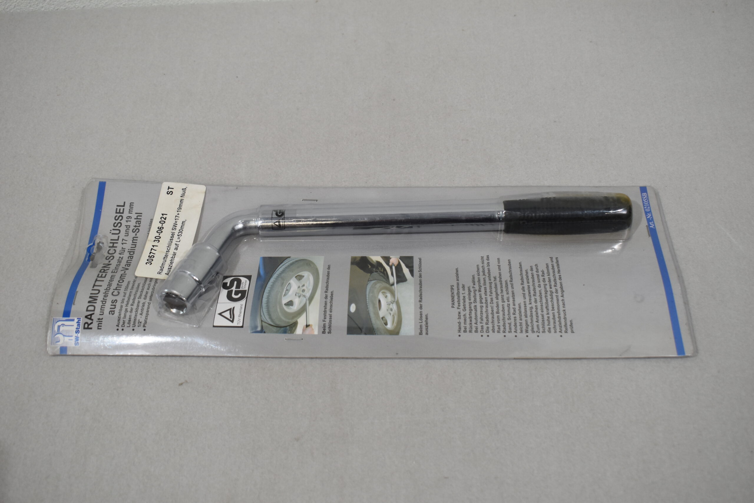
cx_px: 377
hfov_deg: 47.9
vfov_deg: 33.0
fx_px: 848
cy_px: 252
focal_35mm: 40
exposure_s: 1/125
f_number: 5.6
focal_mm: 27
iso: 400
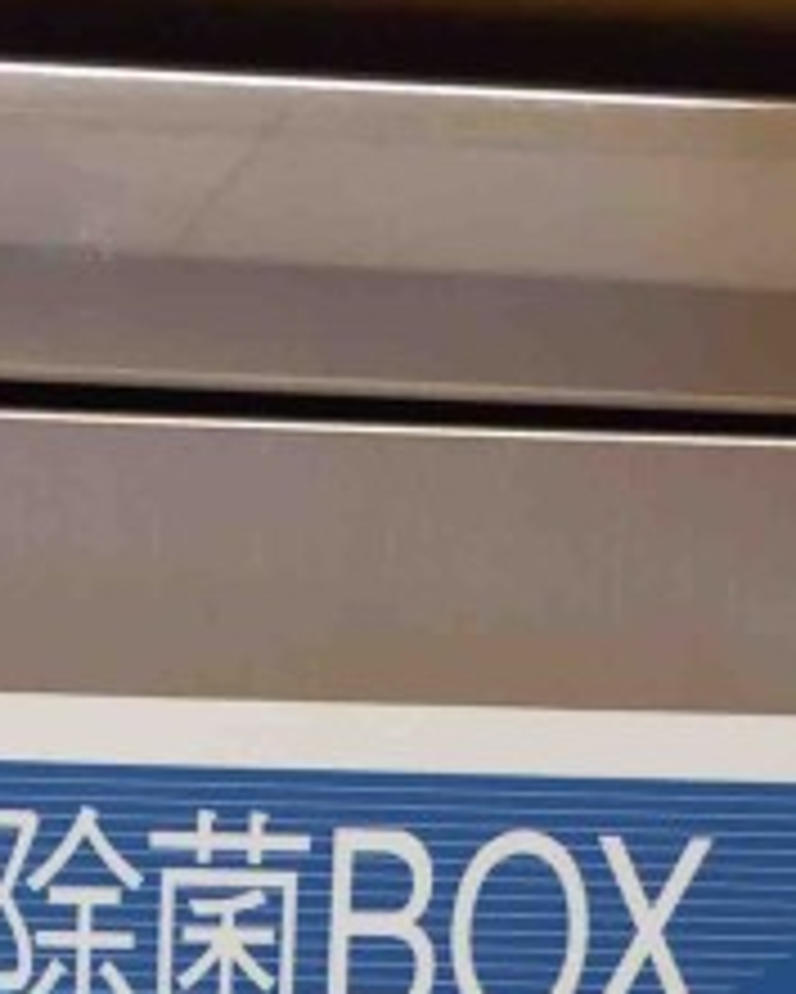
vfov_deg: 13.6
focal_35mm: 131
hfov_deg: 11.6
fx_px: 3855
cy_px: 1606
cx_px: -99
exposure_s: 1/30
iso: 64
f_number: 2.2
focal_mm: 4.15
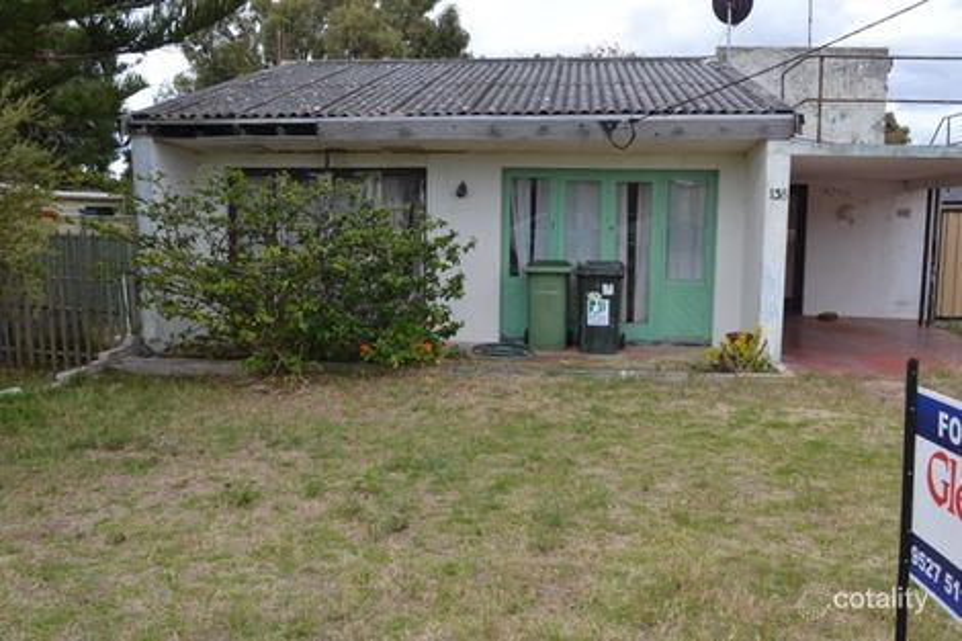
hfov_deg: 57.2
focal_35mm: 33
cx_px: 481
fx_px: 881
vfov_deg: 39.9
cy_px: 320
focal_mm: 22
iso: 100
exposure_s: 1/160
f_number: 6.3
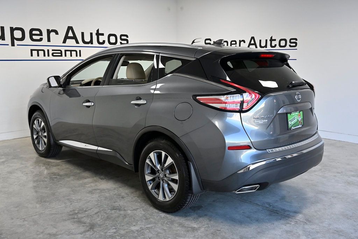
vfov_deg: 38.9
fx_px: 338
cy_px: 120
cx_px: 179
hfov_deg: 55.8
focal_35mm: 34
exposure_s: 1/640
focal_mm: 34
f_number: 5.6
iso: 2000
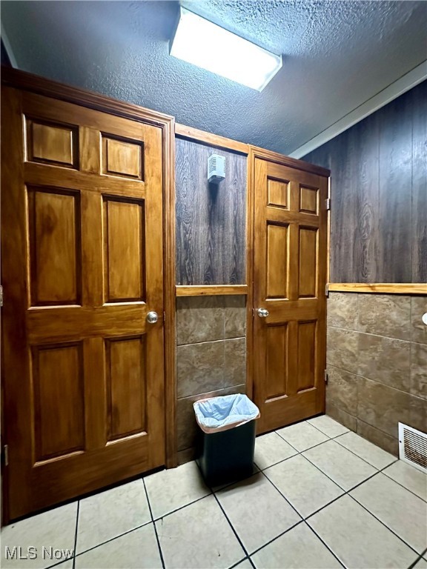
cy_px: 284
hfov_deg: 85.7
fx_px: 230
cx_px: 214
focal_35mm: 14
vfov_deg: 102.1
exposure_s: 1/40
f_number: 2.2
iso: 1250
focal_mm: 2.22
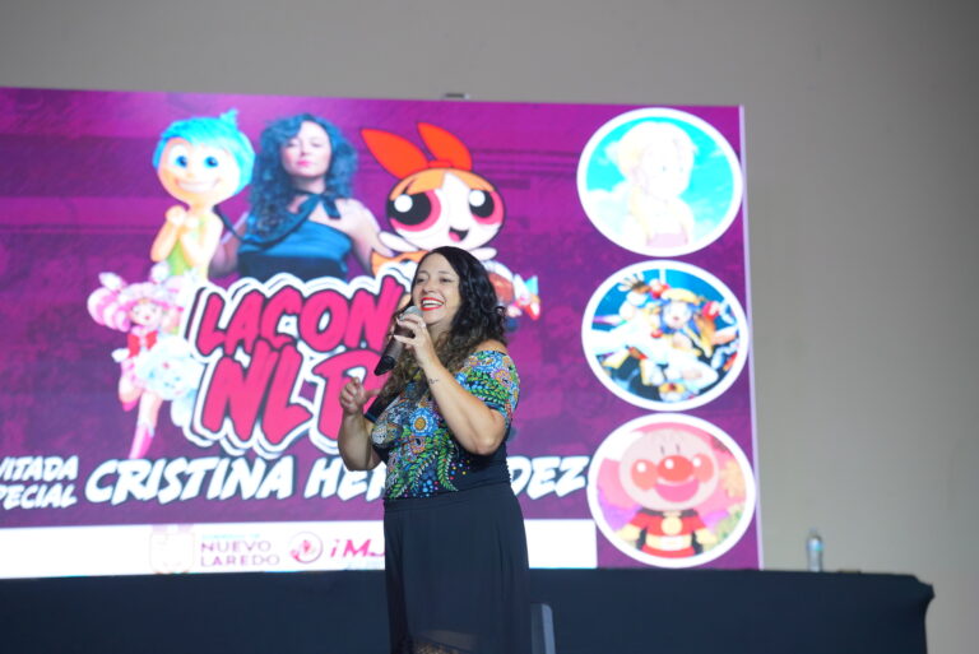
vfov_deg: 13.2
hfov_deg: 19.6
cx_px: 490
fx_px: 2827
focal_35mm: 104
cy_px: 327
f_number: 3.5
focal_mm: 103.9
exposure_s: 1/200
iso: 1600
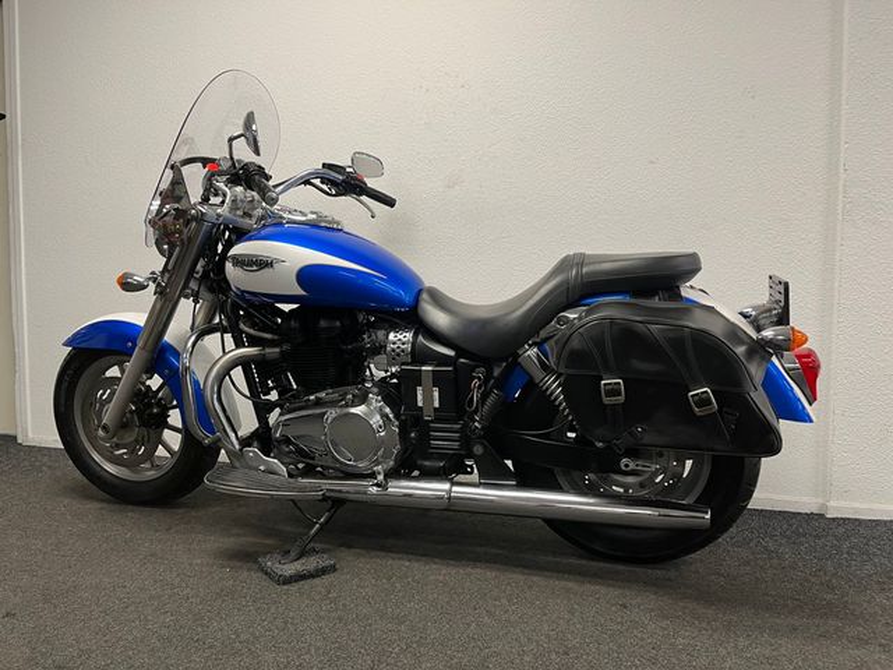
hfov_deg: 67.3
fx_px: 671
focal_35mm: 26
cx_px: 446
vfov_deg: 53.1
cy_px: 335
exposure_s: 1/50
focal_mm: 5.1
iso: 64
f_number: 1.6
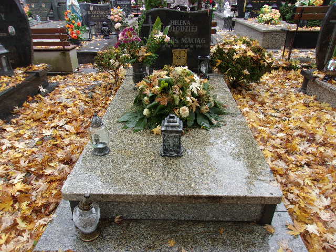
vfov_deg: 51.4
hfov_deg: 65.3
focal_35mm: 27
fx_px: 262
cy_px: 126
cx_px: 168
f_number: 3
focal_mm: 4.9
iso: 80
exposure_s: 1/105
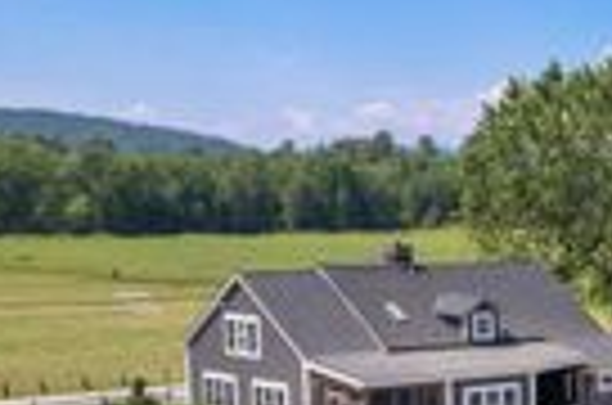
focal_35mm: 81
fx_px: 1374
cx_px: 806
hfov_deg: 22.4
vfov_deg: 14.9
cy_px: 704
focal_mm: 8.38
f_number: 2.8
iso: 100
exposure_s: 1/240
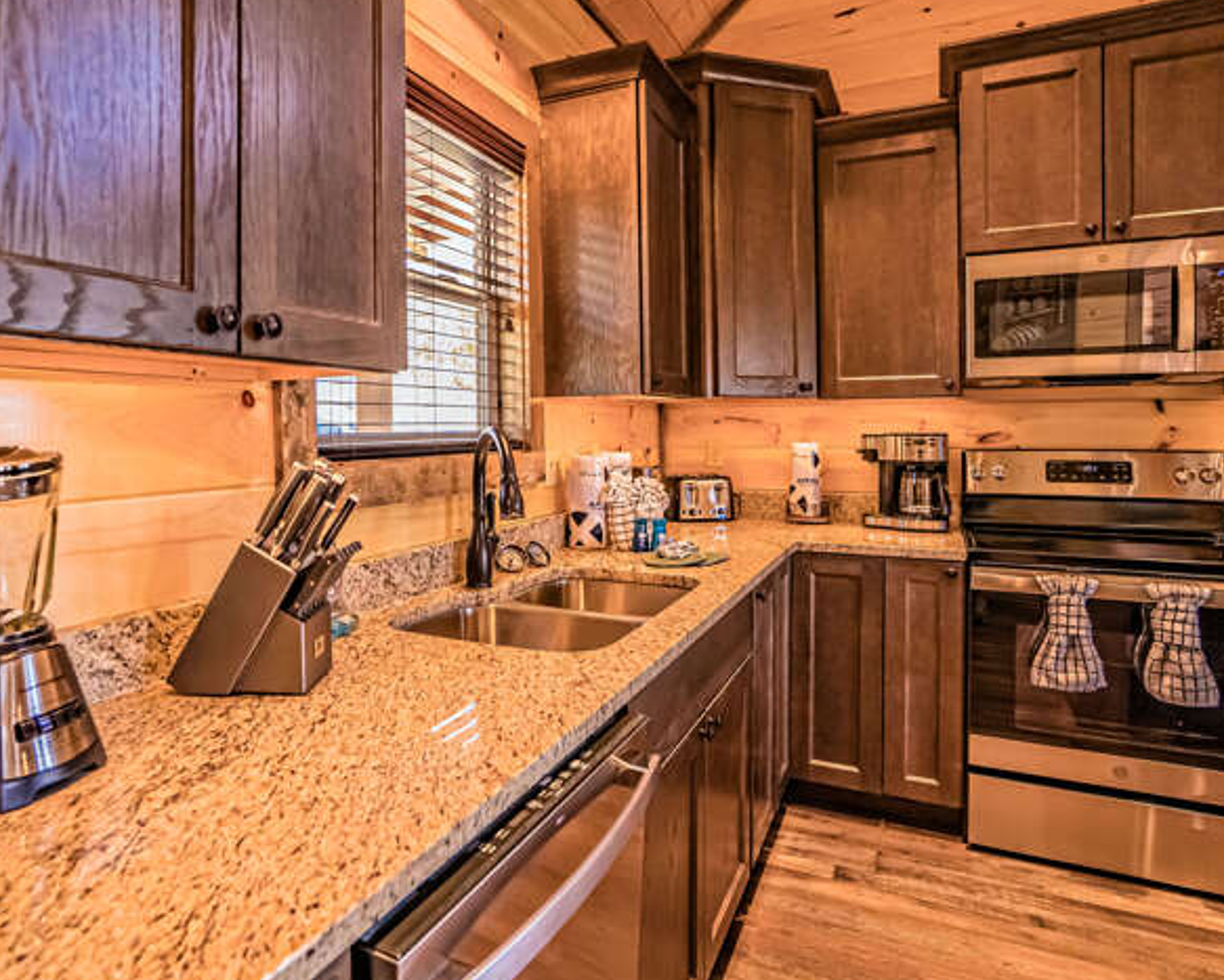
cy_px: 457
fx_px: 761
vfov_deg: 65.5
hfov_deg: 77.0
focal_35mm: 21
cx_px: 512
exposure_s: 1/160
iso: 2500
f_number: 4
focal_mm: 17
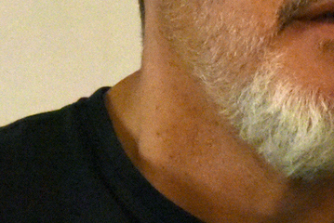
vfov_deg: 1.5
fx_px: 8681
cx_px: 301
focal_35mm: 935
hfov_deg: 2.2
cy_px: 124
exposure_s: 1/80
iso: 10000
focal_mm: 210
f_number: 5.6
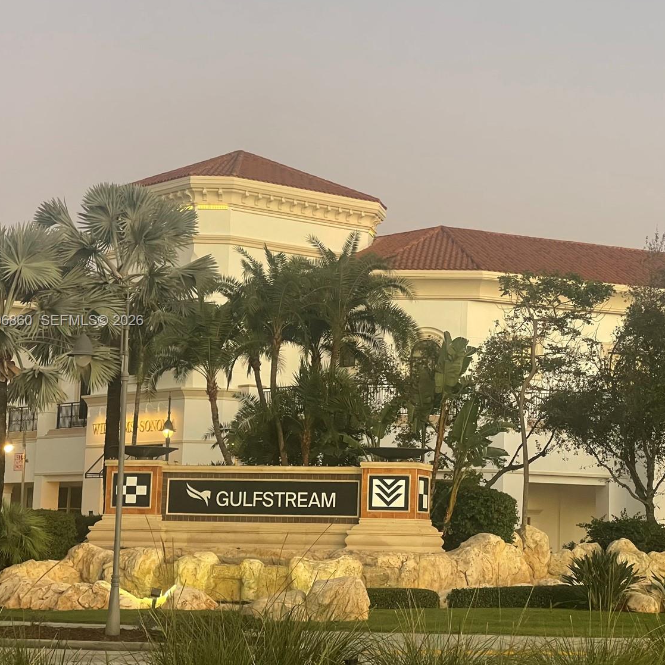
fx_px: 1760
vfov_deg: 21.4
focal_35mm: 81
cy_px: 321
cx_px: 435
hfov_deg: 21.3
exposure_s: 1/60
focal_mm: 7.5
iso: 200
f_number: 2.2
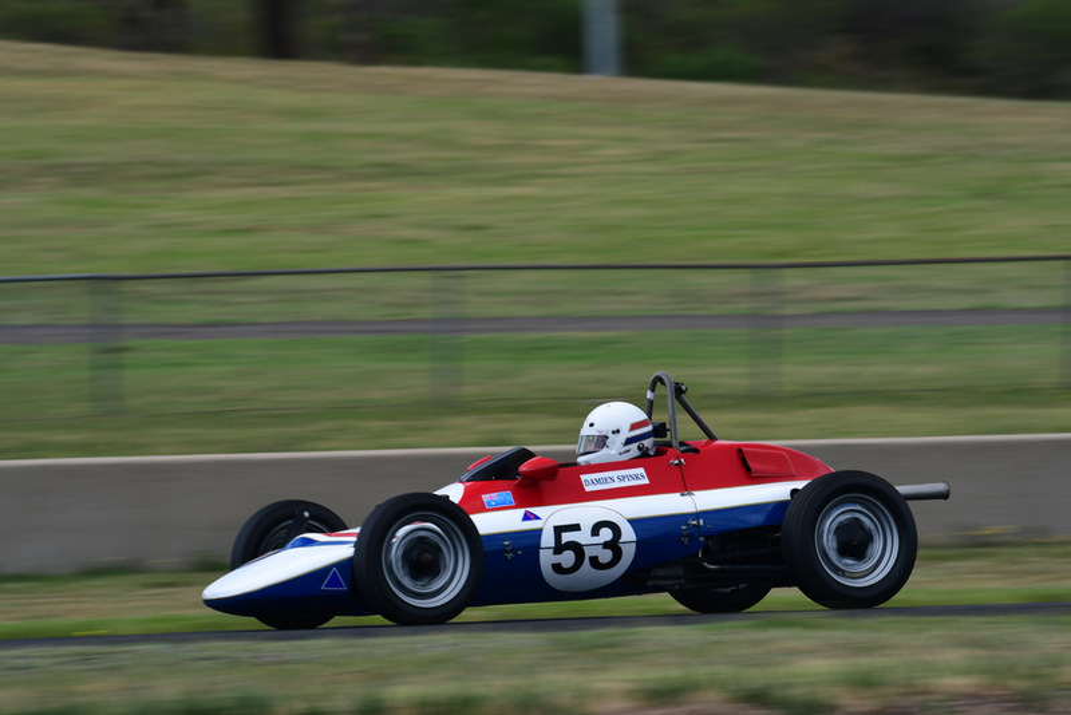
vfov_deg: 5.0
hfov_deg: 7.4
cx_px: 536
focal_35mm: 278
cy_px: 358
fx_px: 8258
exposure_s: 1/125
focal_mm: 185
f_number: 10
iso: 100
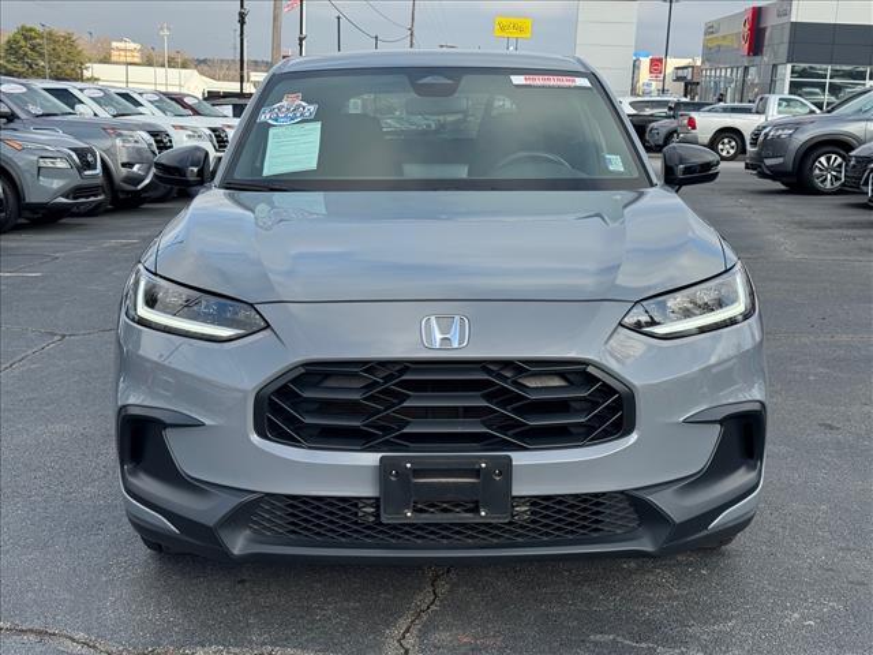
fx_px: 1211
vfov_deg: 30.3
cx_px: 436
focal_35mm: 48
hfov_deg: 39.7
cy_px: 328
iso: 64
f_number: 1.78
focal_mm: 6.76
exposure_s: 1/1681
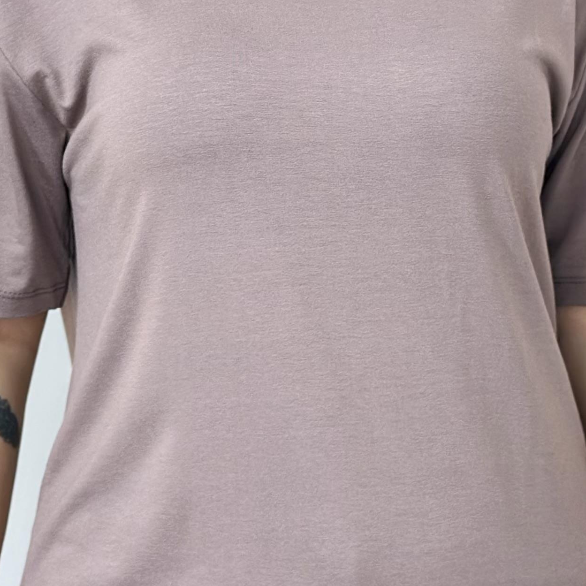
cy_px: 127
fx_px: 2624
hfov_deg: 12.7
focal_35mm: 137
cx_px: 316
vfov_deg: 12.7
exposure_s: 1/100
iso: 100
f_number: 1.78
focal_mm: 6.86
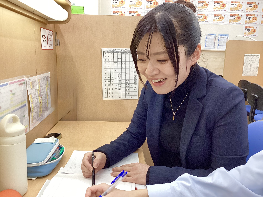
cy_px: 98
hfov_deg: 58.4
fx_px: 236
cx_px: 132
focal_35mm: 31
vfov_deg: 45.4
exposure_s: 1/60
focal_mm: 3.3
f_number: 2.4
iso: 125
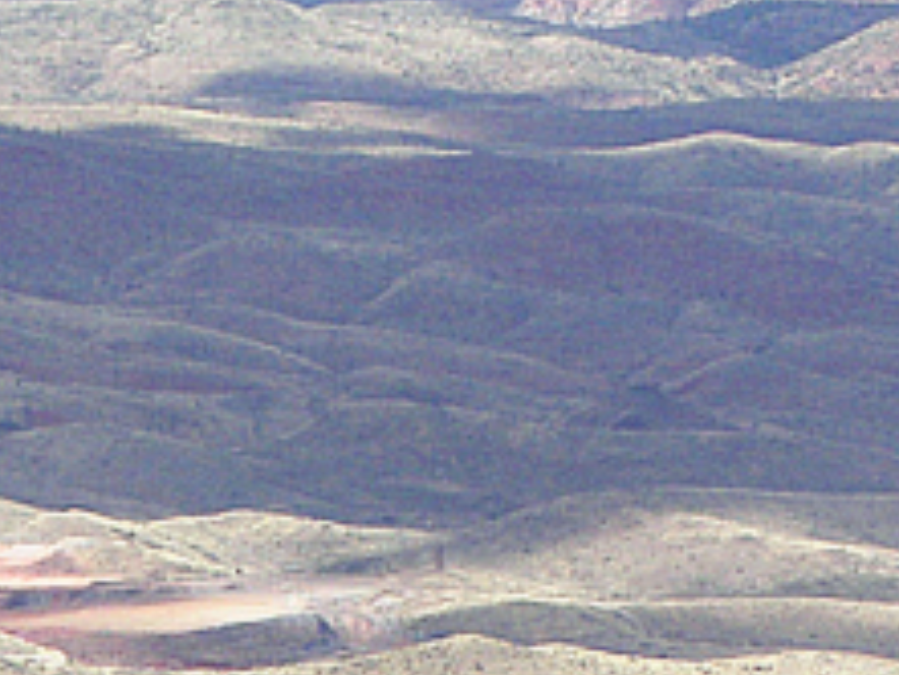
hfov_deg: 5.0
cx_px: -626
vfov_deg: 3.8
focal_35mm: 389
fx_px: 10108
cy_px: 943
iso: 50
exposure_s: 1/160
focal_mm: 17.7
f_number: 4
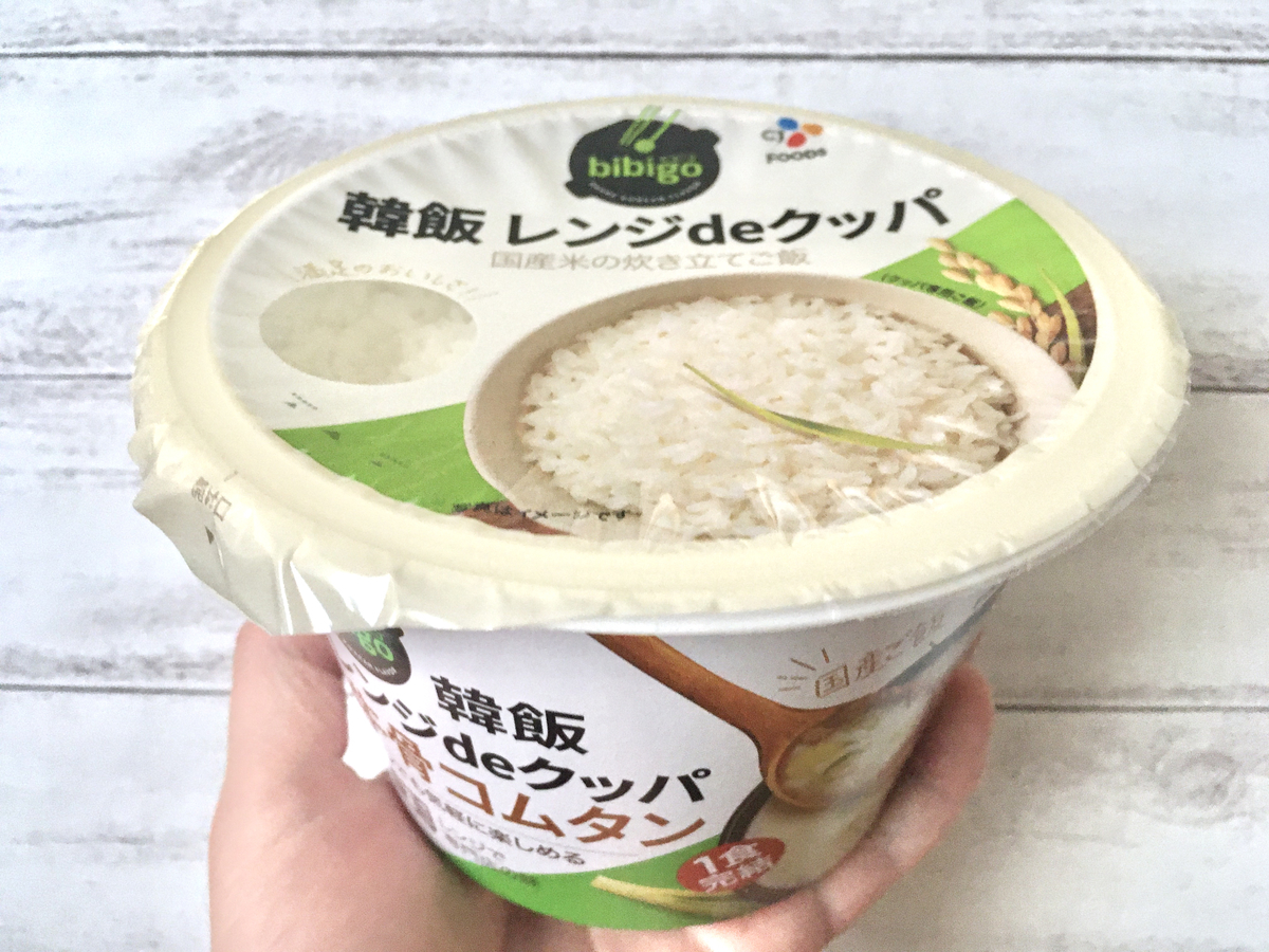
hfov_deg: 61.7
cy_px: 476
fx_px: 1063
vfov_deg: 48.2
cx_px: 634
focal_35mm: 29
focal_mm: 4.15
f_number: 2.2
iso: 200
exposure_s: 1/20
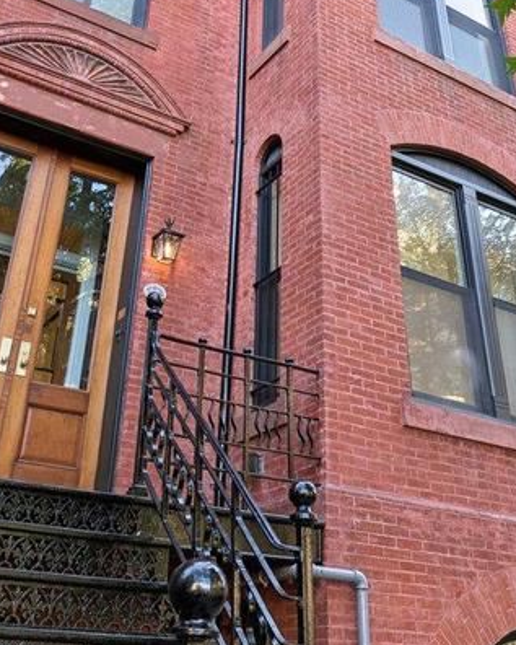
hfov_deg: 35.5
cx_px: 260
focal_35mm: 42
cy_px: 151
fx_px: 807
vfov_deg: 42.1
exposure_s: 1/60
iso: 160
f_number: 4
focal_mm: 16.5
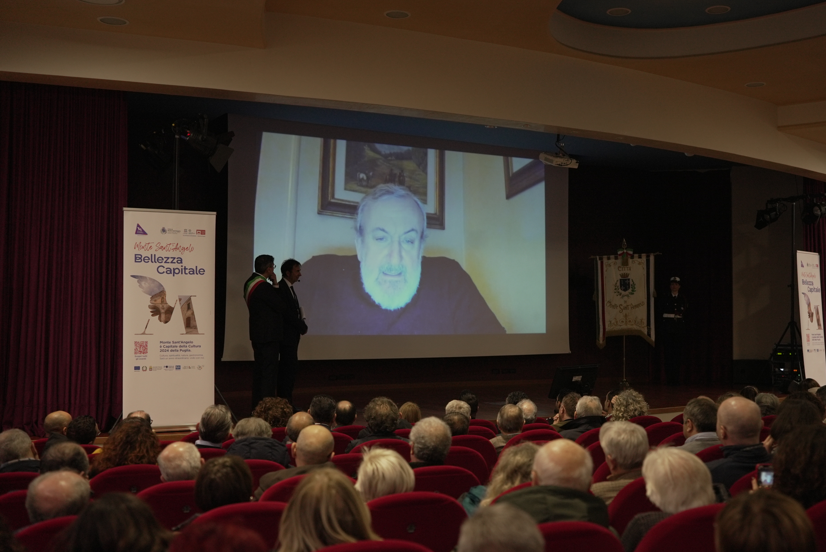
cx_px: 460
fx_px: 918
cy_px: 300
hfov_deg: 48.3
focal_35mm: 40
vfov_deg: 33.4
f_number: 2.5
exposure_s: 1/200
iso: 1000
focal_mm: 35
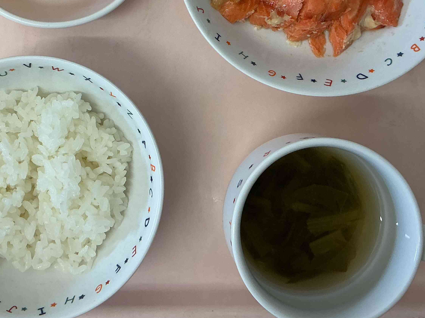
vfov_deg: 27.3
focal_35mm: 52
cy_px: 53
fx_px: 638
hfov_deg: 36.6
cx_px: 157
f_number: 1.8
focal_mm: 3
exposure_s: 1/60
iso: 64
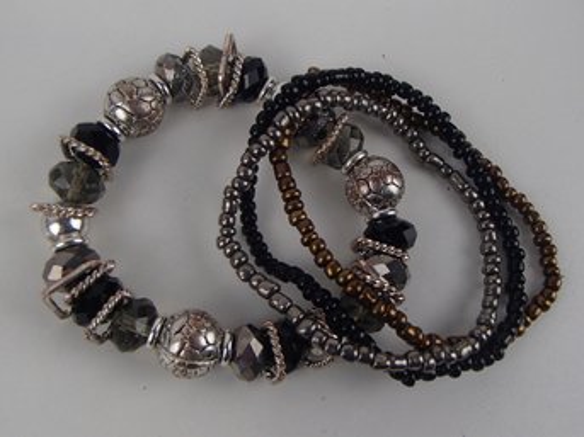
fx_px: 624
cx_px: 292
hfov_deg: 50.2
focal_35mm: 37
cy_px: 218
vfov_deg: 38.6
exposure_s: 1/160
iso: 250
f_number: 4.7
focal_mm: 6.64
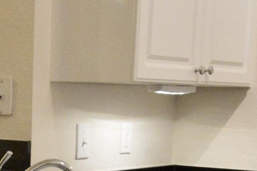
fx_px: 884
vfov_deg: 10.6
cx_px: -25
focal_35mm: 124
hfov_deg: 16.1
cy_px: 264
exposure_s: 1/50
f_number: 5
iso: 3200
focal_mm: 16
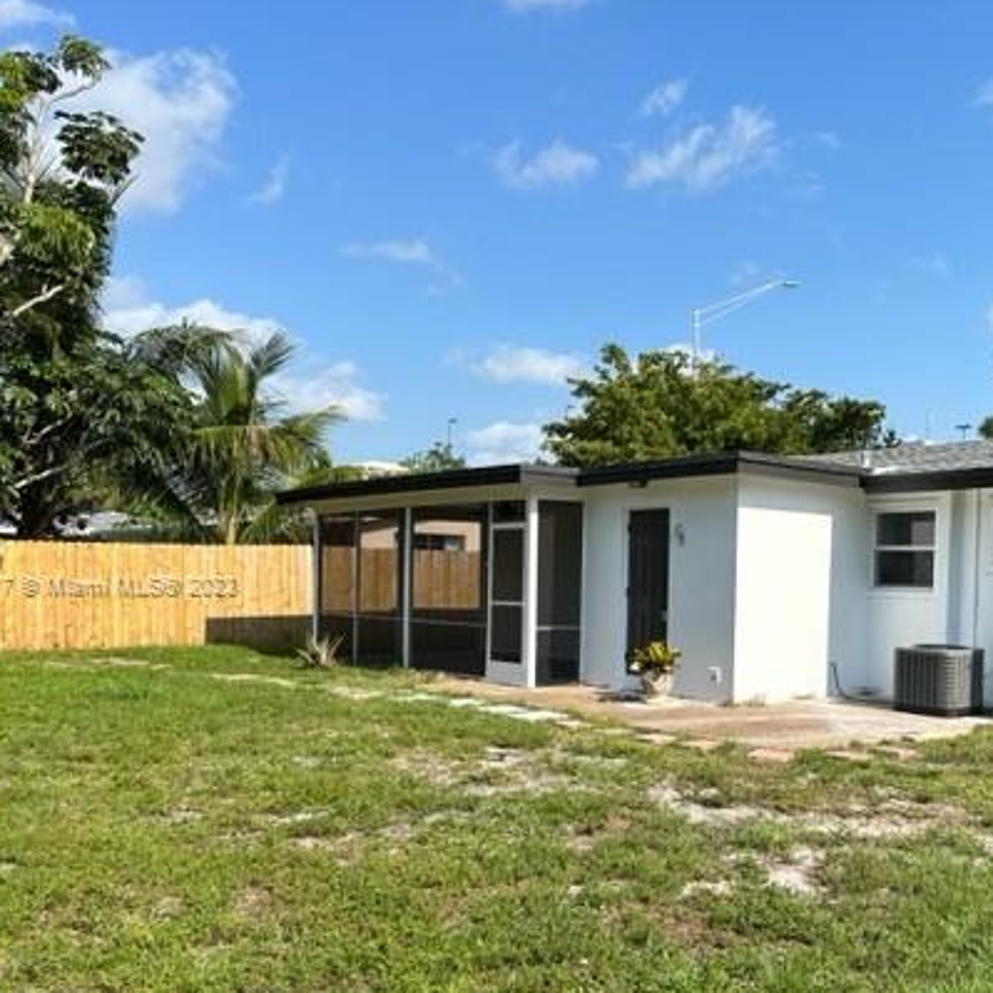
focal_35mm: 34
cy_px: 587
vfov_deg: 48.2
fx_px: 1103
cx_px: 687
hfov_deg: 47.4
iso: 80
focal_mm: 6.86
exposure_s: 1/4184
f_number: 1.78
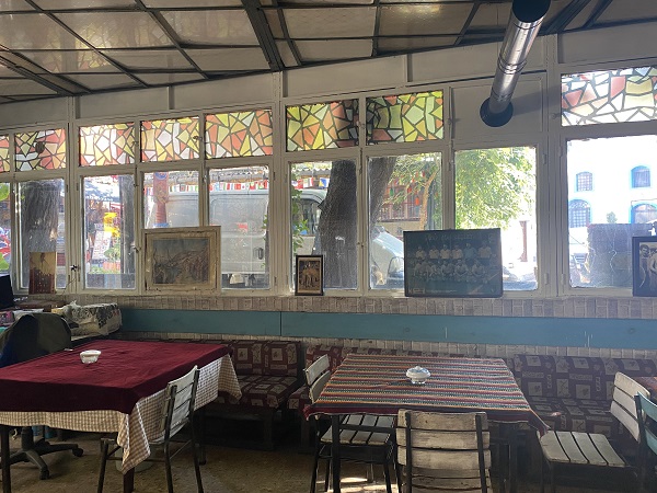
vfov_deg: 53.1
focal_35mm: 26
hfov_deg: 67.3
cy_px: 246
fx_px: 493
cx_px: 328
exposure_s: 1/97
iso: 125
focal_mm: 4.25
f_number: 1.8
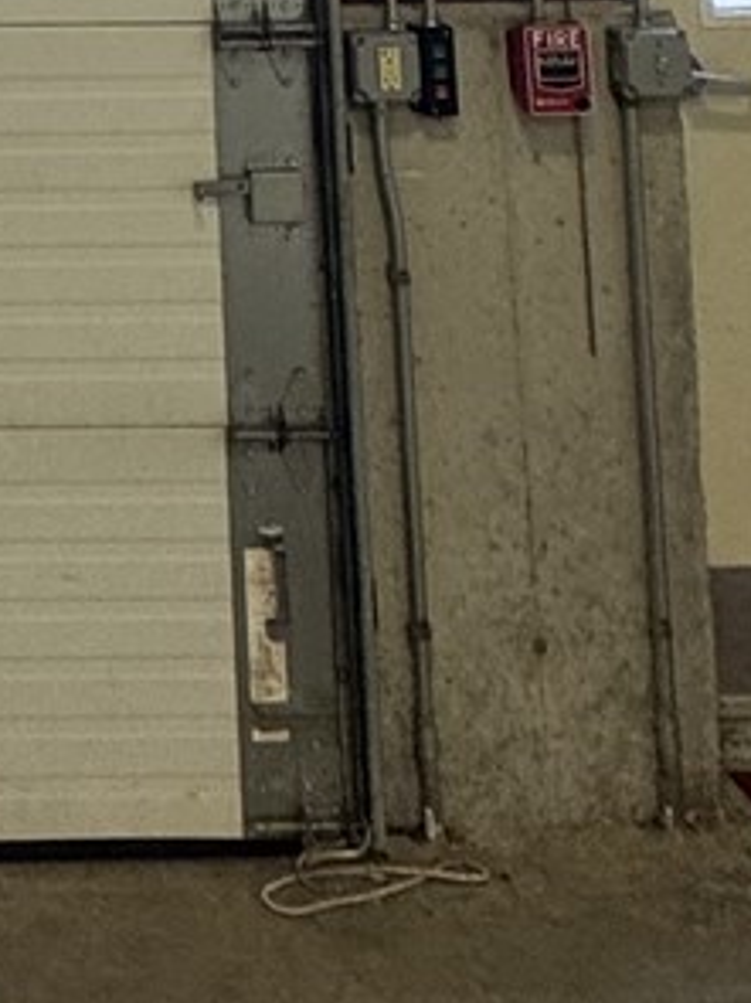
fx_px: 2113
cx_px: -459
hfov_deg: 17.5
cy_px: -595
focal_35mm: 73
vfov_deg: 21.4
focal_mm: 2.22
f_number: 2.2
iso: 100
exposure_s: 1/120
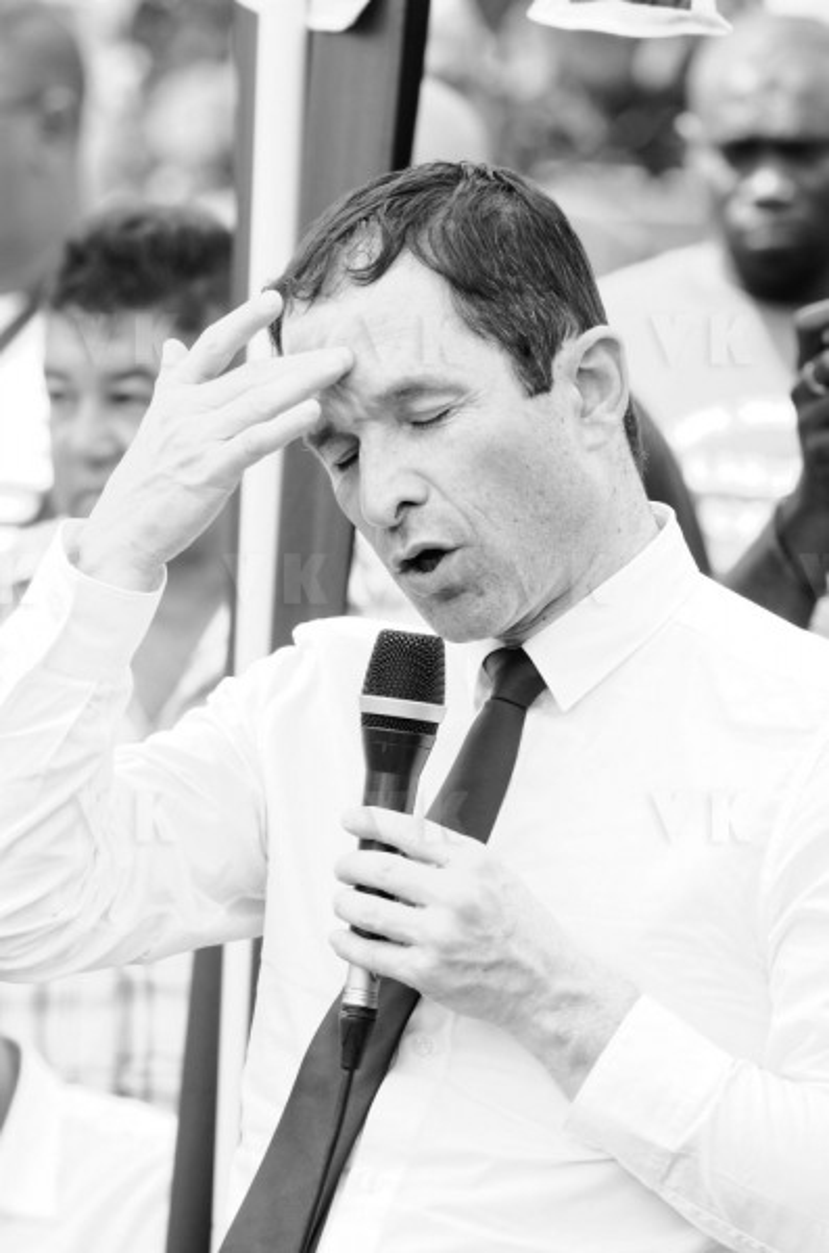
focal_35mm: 300
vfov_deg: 6.9
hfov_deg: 4.6
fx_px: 10416
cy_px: 626
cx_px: 414
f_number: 5
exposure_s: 1/400
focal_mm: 200
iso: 400
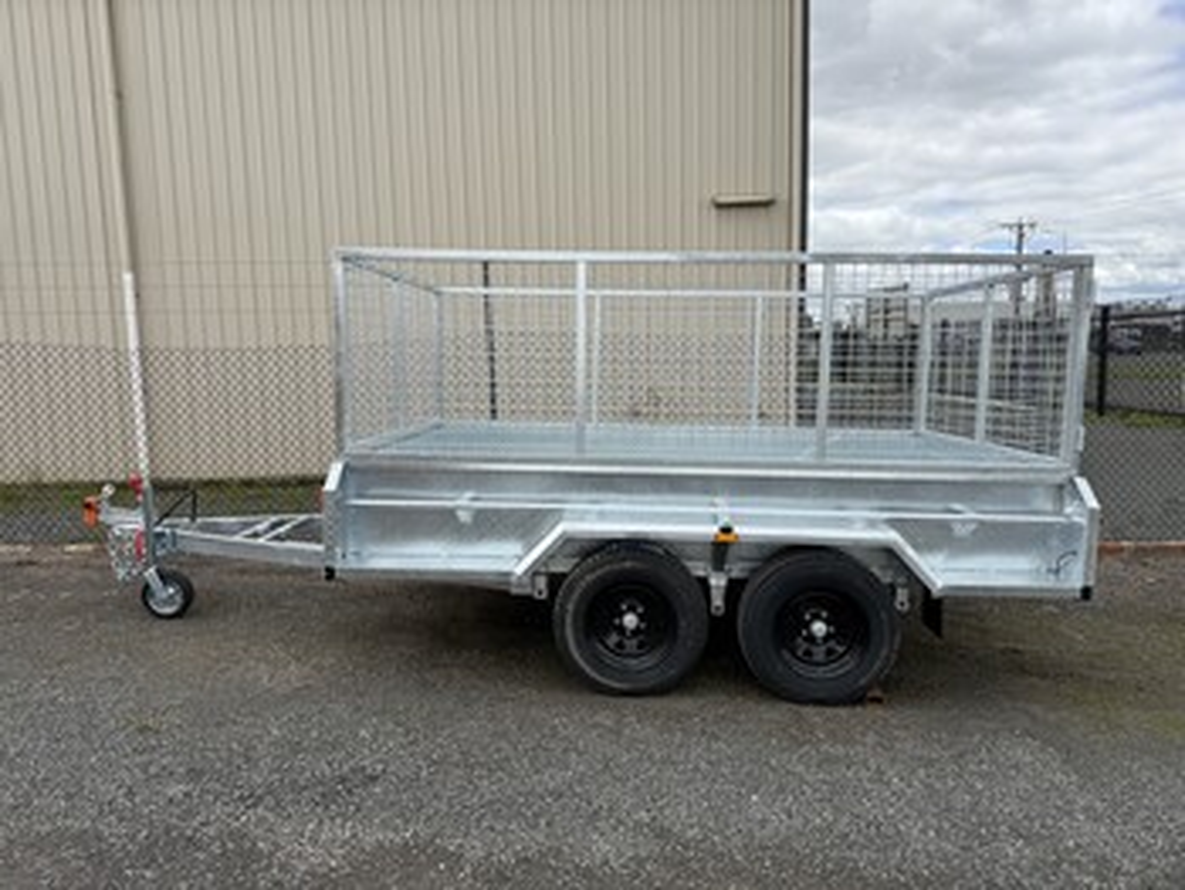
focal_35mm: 24
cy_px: 445
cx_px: 592
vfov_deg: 56.9
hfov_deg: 71.6
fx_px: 822
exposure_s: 1/2611
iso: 100
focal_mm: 6.76
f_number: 1.78
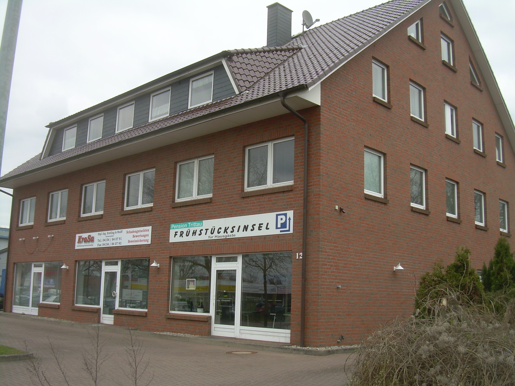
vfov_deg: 37.7
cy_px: 193
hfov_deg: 49.0
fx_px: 565
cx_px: 258
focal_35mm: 38
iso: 50
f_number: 4.6
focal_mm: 6.3
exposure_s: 1/229
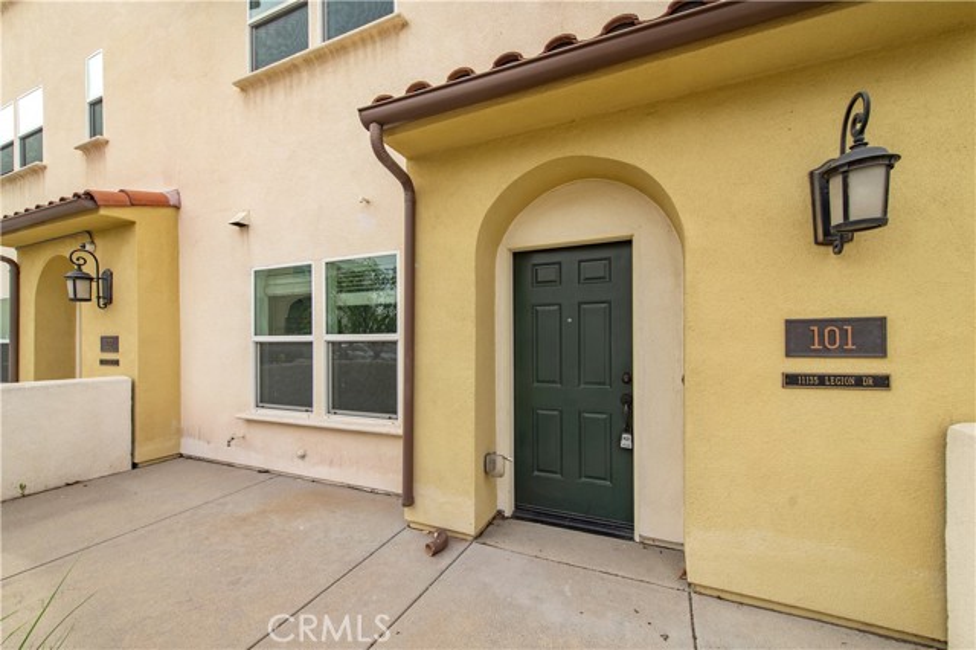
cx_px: 488
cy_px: 325
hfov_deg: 104.3
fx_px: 379
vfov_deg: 81.1
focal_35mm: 14
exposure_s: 1/320
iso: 100
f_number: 5.6
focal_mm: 14
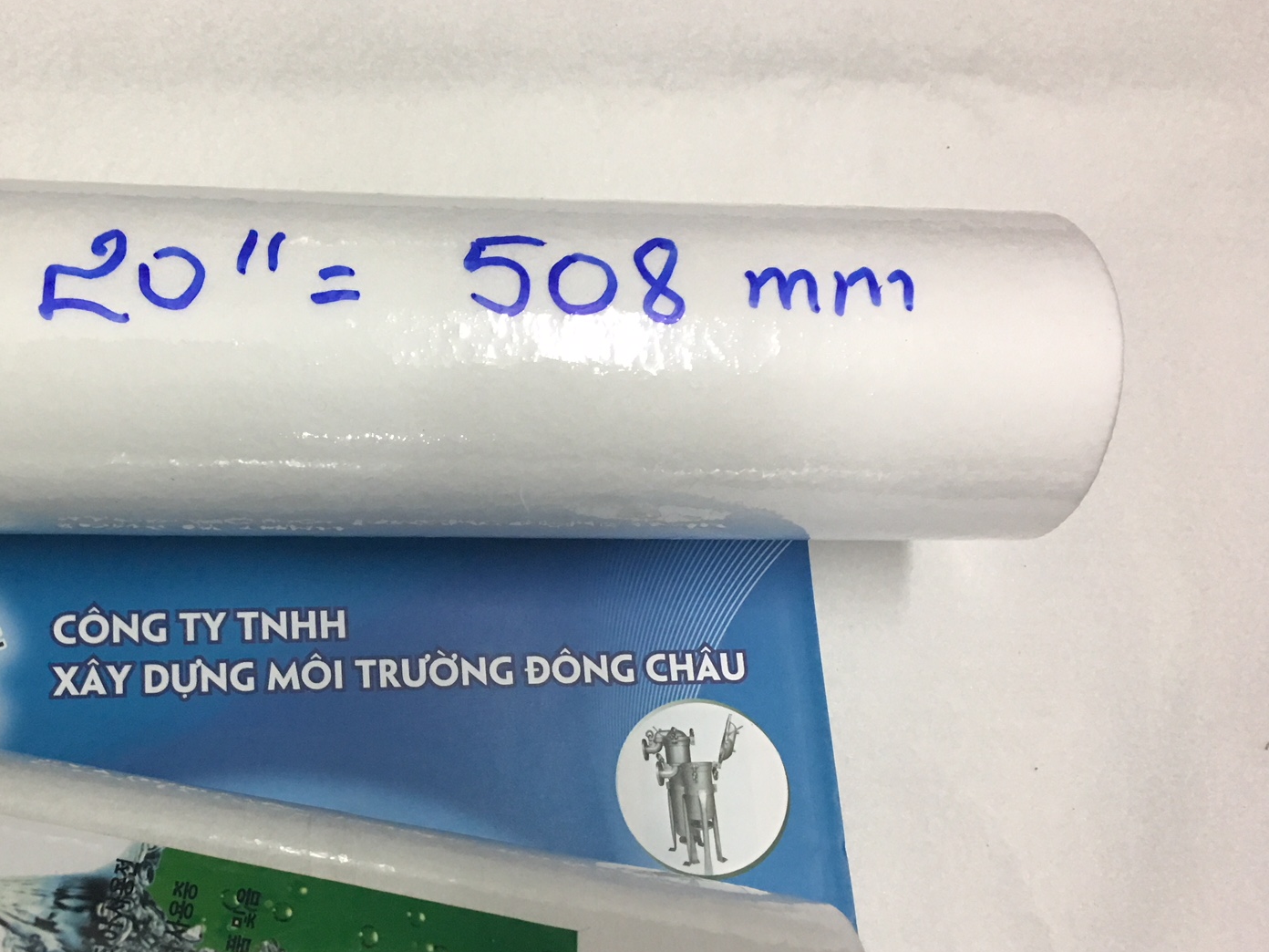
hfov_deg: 43.8
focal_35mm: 42
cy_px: 610
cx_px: 365
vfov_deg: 34.1
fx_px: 1540
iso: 100
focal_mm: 4.15
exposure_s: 1/17
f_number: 2.2
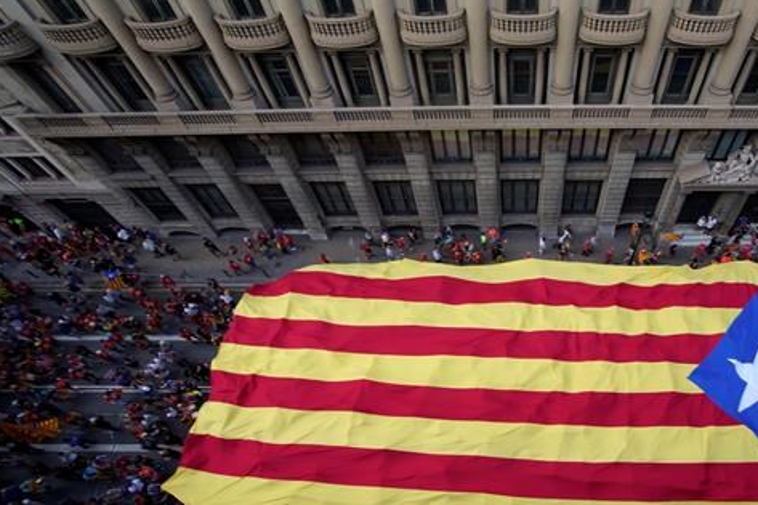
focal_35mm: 22
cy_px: 238
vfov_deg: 57.2
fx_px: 463
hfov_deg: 75.8
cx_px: 514
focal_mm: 16
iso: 100
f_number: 11
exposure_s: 1/20
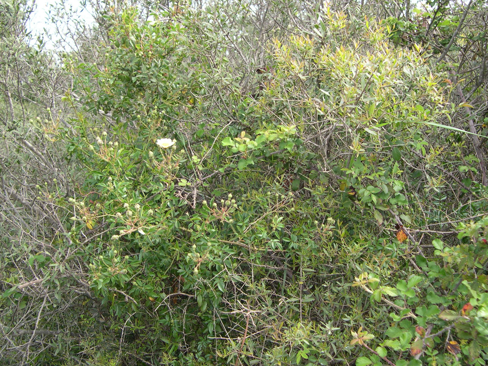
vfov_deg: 37.7
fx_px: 536
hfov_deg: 49.0
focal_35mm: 38
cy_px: 183
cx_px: 244
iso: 100
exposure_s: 1/217
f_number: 2.8
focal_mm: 8
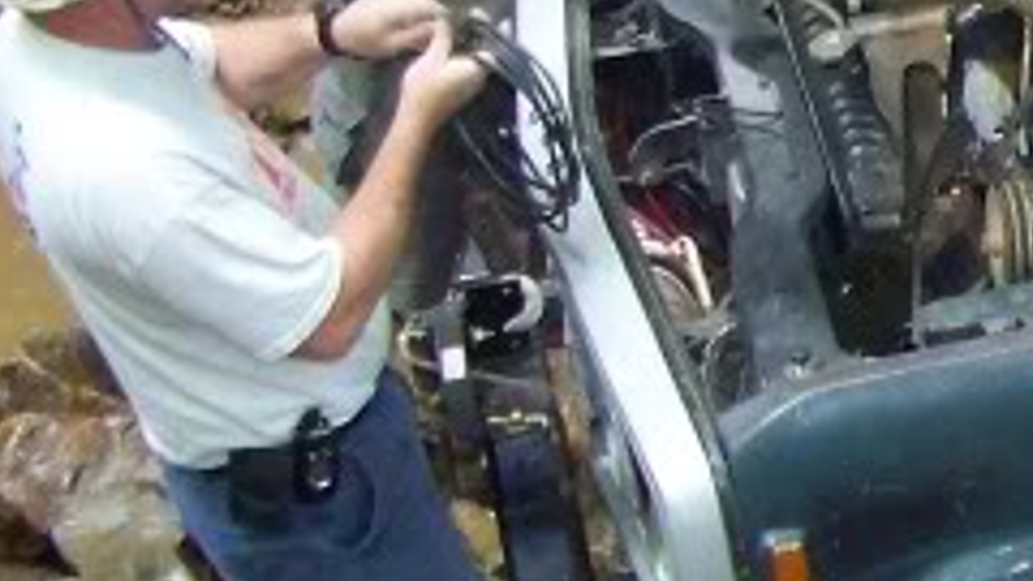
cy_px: 392
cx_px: 1631
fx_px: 4574
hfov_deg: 12.2
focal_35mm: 167
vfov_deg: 7.3
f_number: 2.8
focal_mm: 5.85
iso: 200
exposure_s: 1/30
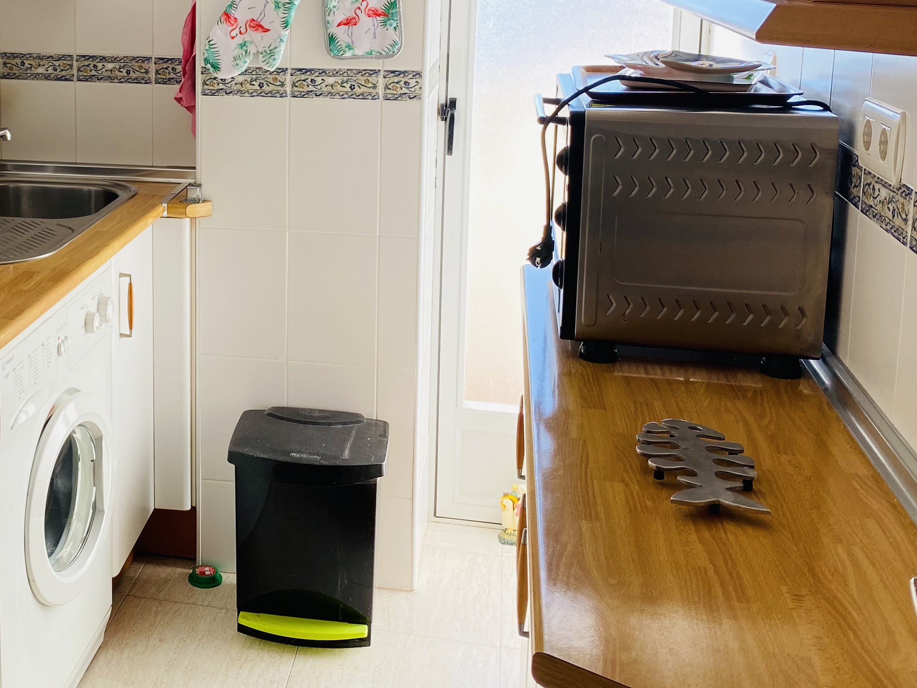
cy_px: 134
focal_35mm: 46
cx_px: 184
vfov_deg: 30.7
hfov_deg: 39.6
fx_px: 1219
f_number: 1.8
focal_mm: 4.25
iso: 32
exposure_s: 1/200
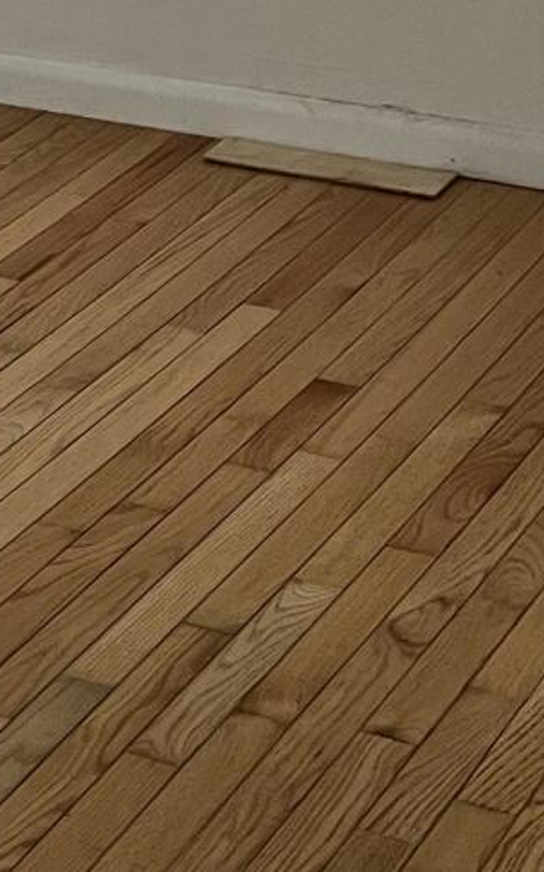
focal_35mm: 114
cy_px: 209
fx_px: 2707
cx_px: -285
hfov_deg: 11.0
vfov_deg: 18.2
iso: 250
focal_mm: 5.1
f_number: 1.6
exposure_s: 1/60
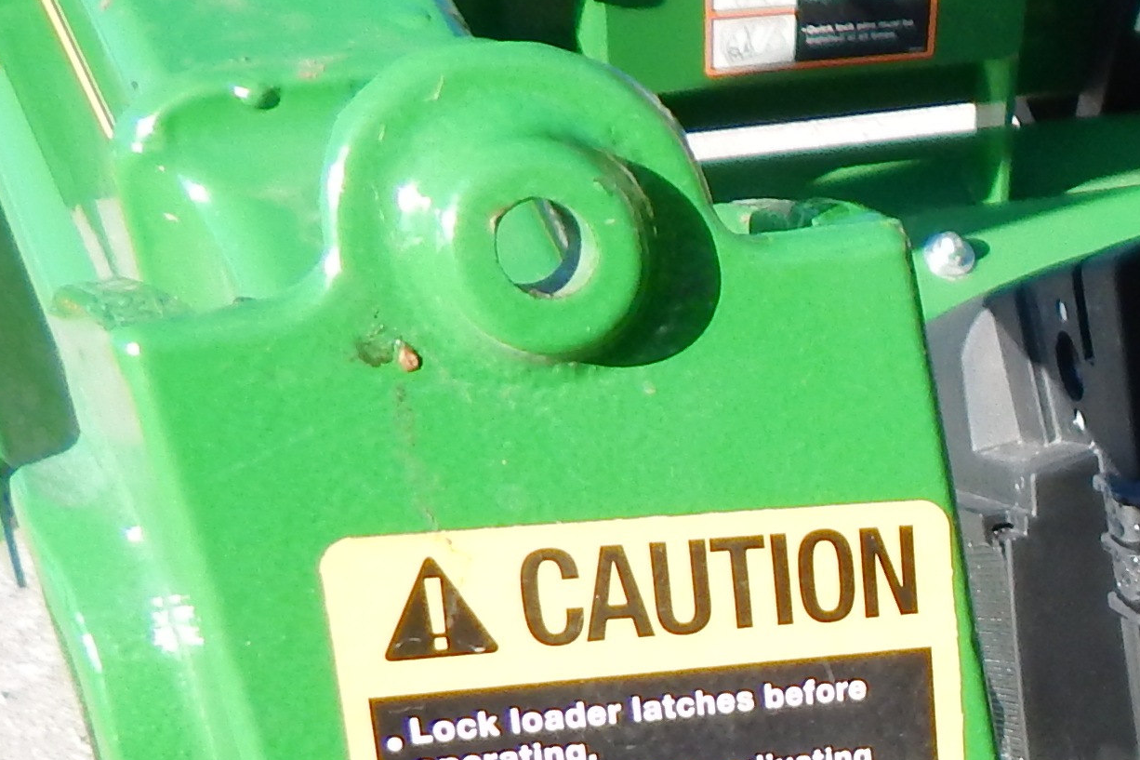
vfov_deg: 14.7
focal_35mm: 86
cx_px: 1791
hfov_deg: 19.9
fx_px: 2723
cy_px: 1172
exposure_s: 1/640
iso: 125
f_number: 3
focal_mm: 4
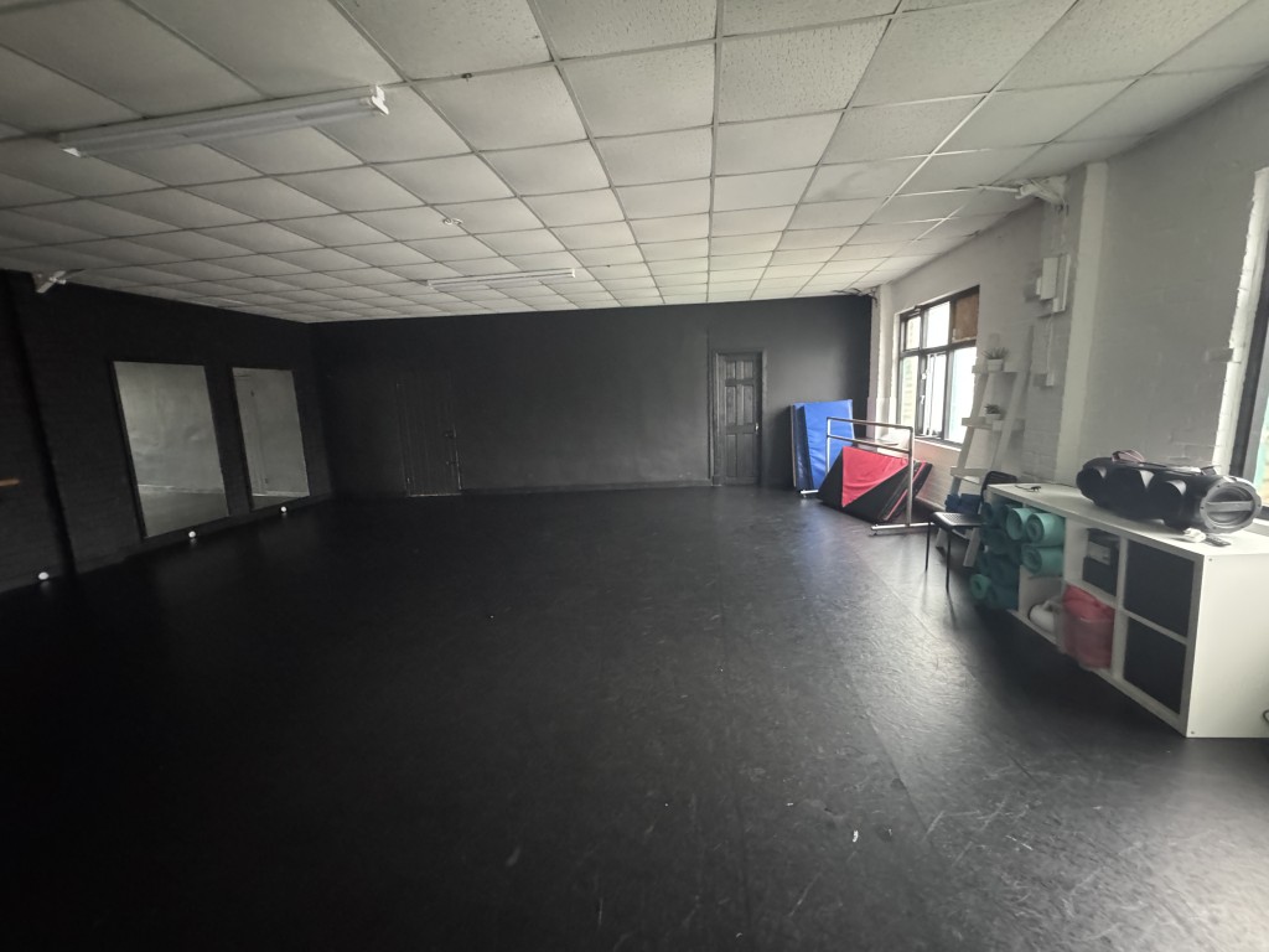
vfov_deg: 85.7
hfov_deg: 102.1
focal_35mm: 14
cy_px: 476
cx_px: 634
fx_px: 513
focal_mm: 2.22
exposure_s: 1/40
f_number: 2.2
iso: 1250
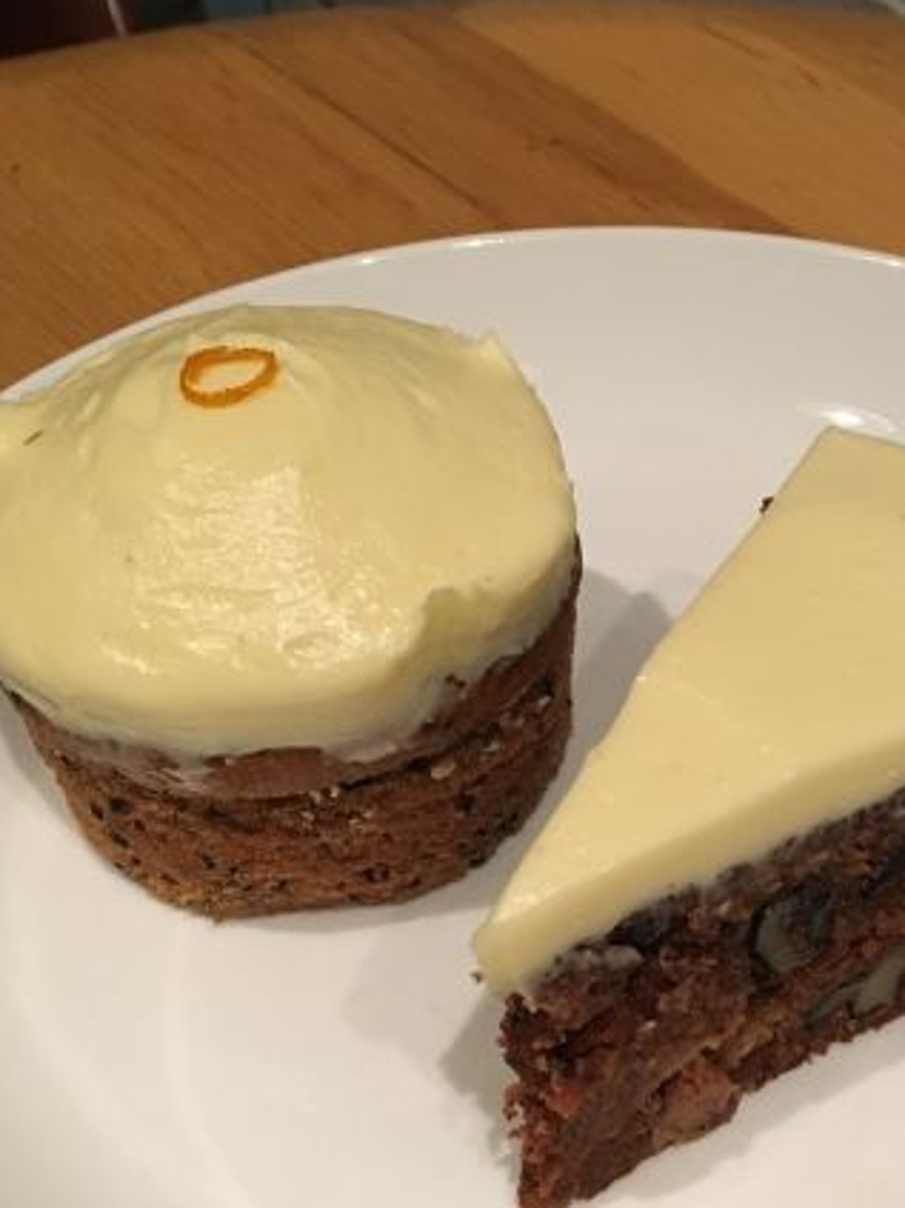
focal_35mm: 48
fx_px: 1674
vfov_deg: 39.4
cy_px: 762
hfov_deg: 29.9
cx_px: 632
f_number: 2.2
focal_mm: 4.15
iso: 200
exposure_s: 1/17
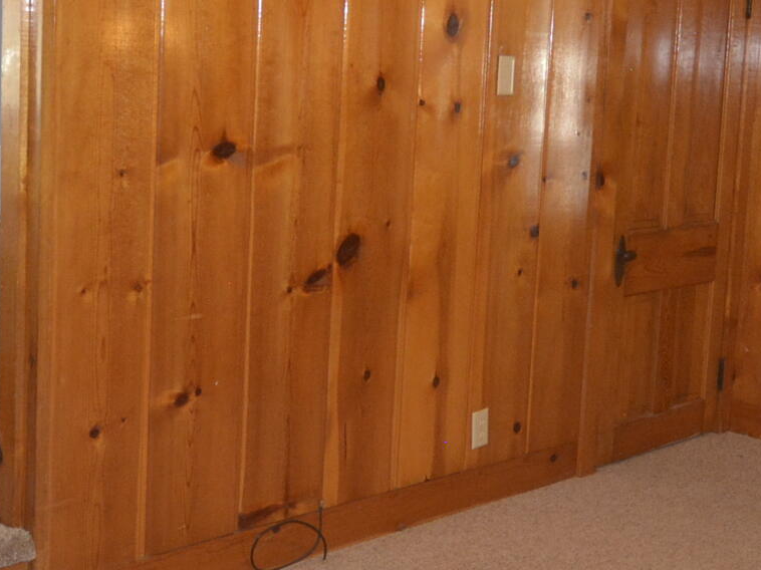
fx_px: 1253
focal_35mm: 57
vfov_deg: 25.6
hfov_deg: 33.6
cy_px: 209
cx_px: 483
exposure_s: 1/60
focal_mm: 10
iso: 900
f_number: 4
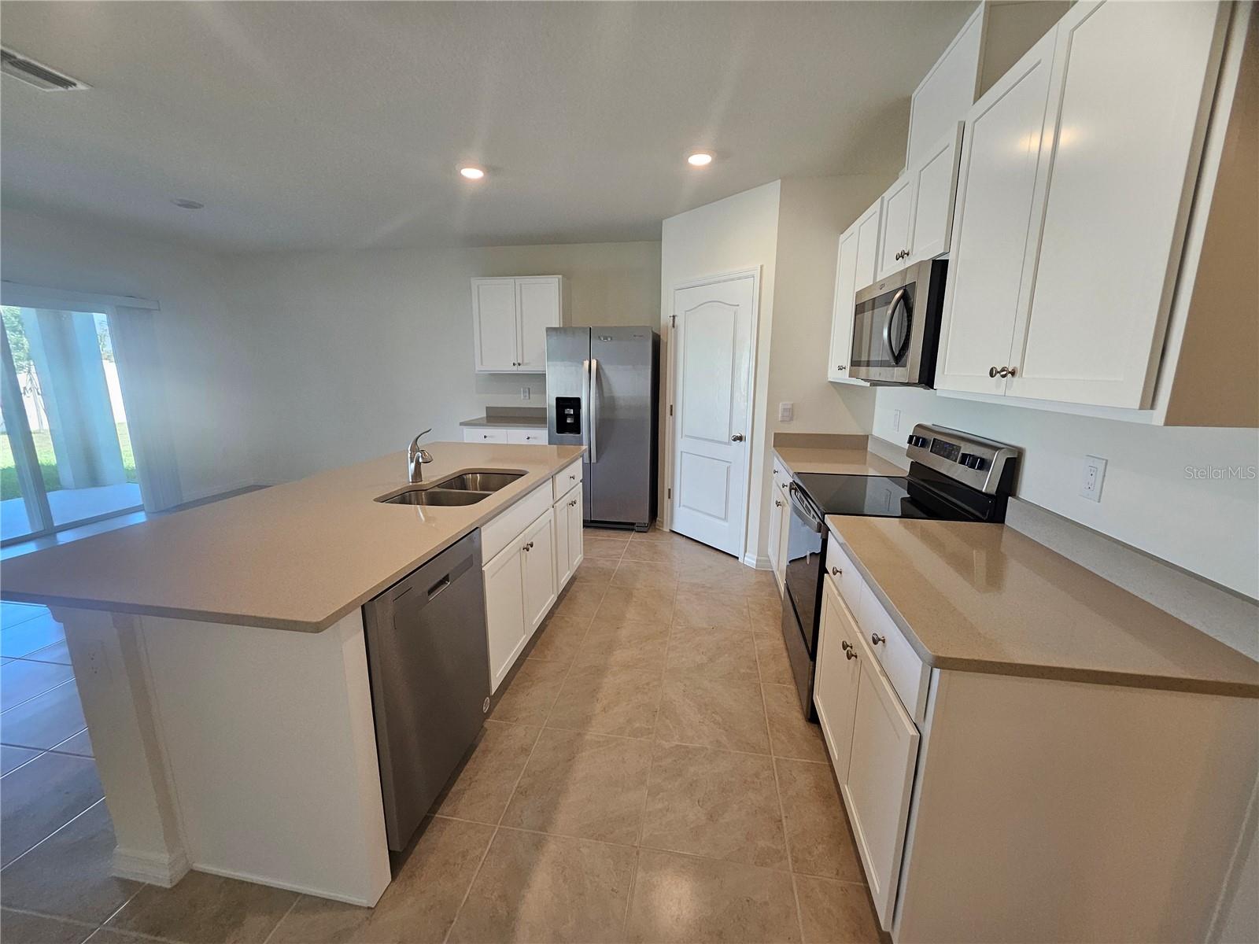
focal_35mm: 13
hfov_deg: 106.2
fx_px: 473
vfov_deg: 89.9
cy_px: 472
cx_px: 630
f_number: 2.2
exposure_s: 1/60
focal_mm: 1.7
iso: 100
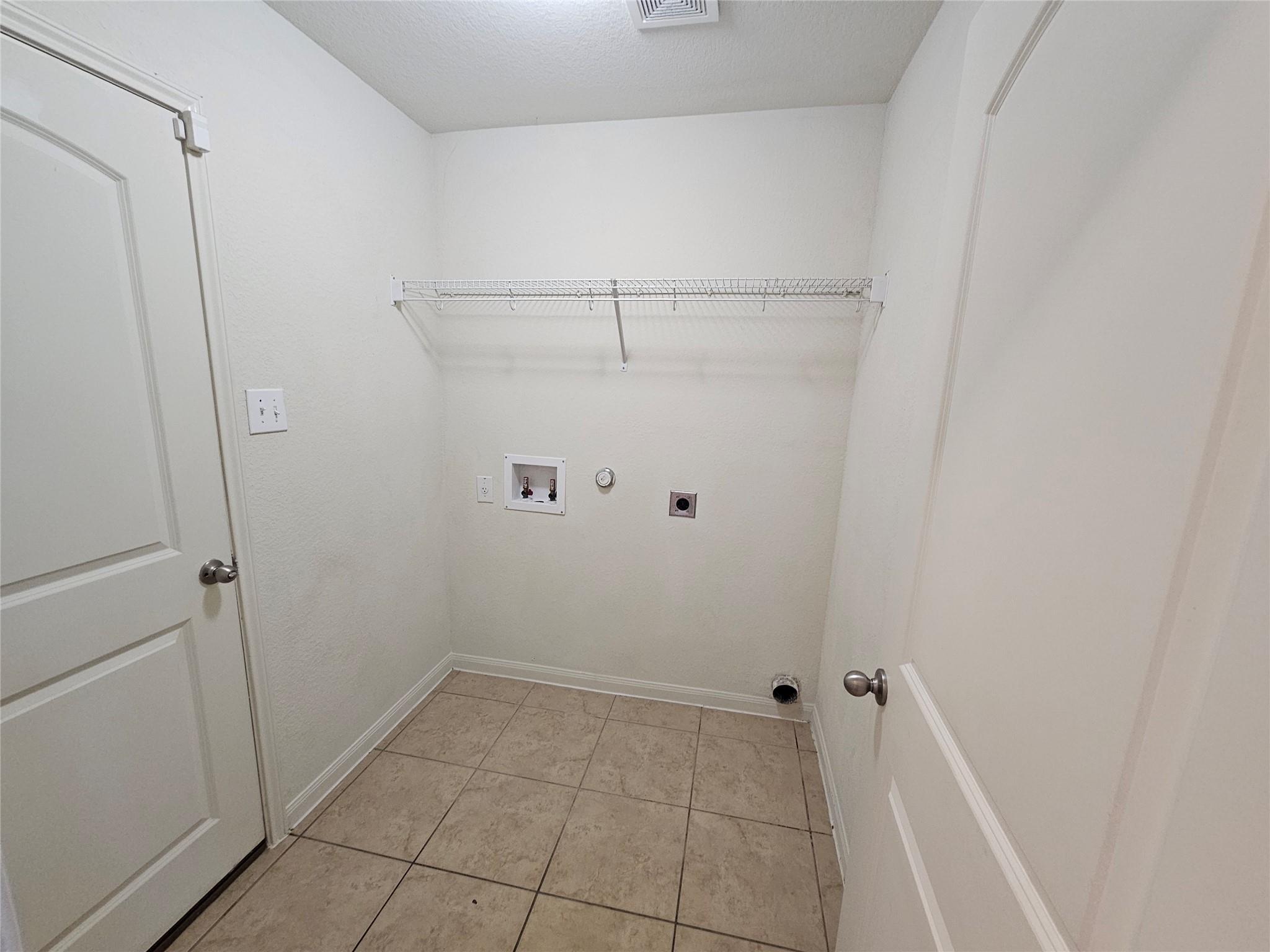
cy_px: 476
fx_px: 477
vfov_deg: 89.9
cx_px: 635
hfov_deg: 106.2
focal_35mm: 13
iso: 320
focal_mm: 2.2
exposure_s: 1/30
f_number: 2.2
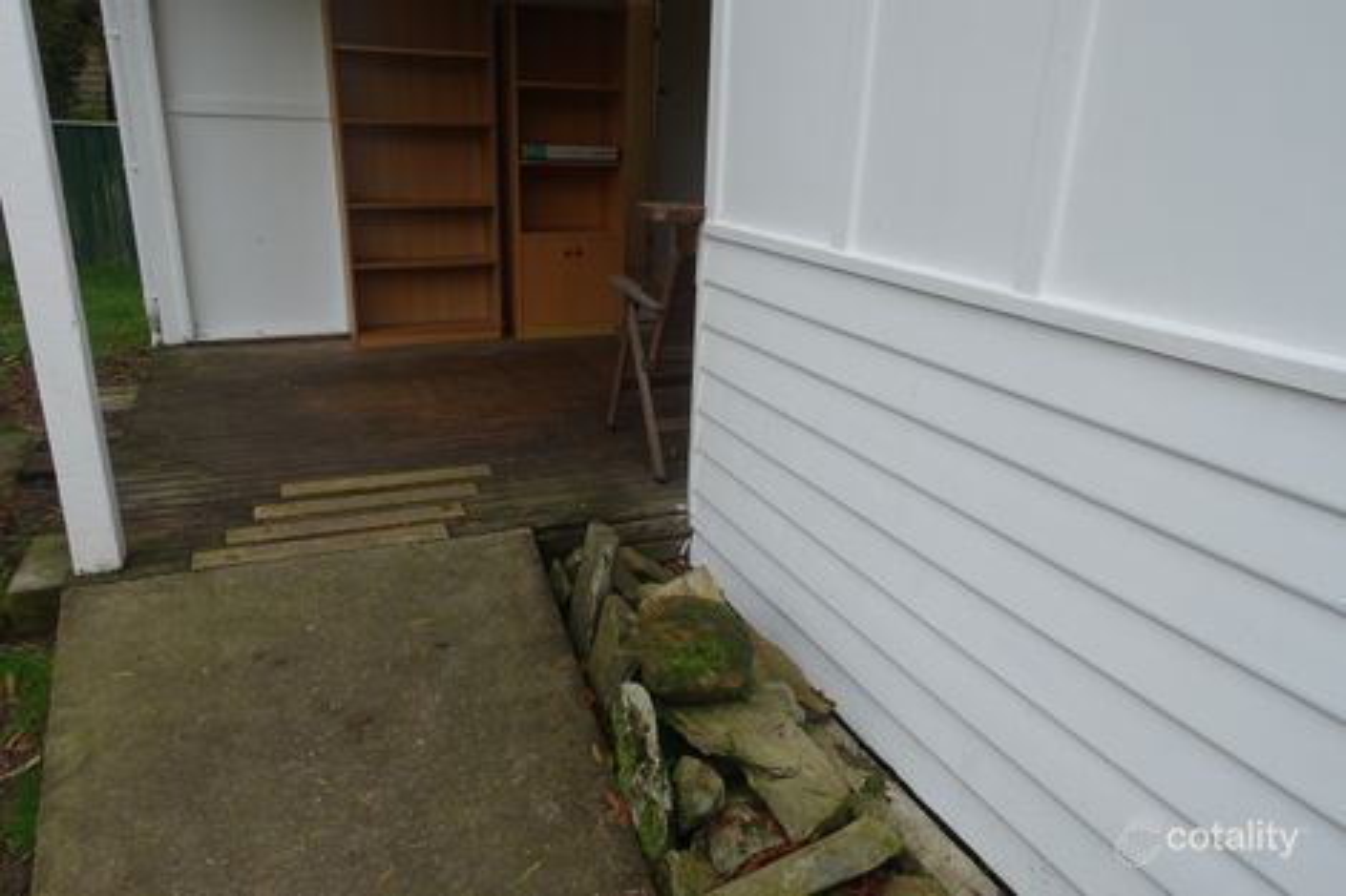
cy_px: 448
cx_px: 673
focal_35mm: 24
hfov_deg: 73.8
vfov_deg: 53.1
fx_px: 897
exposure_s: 1/320
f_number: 3.5
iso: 125
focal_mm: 8.8
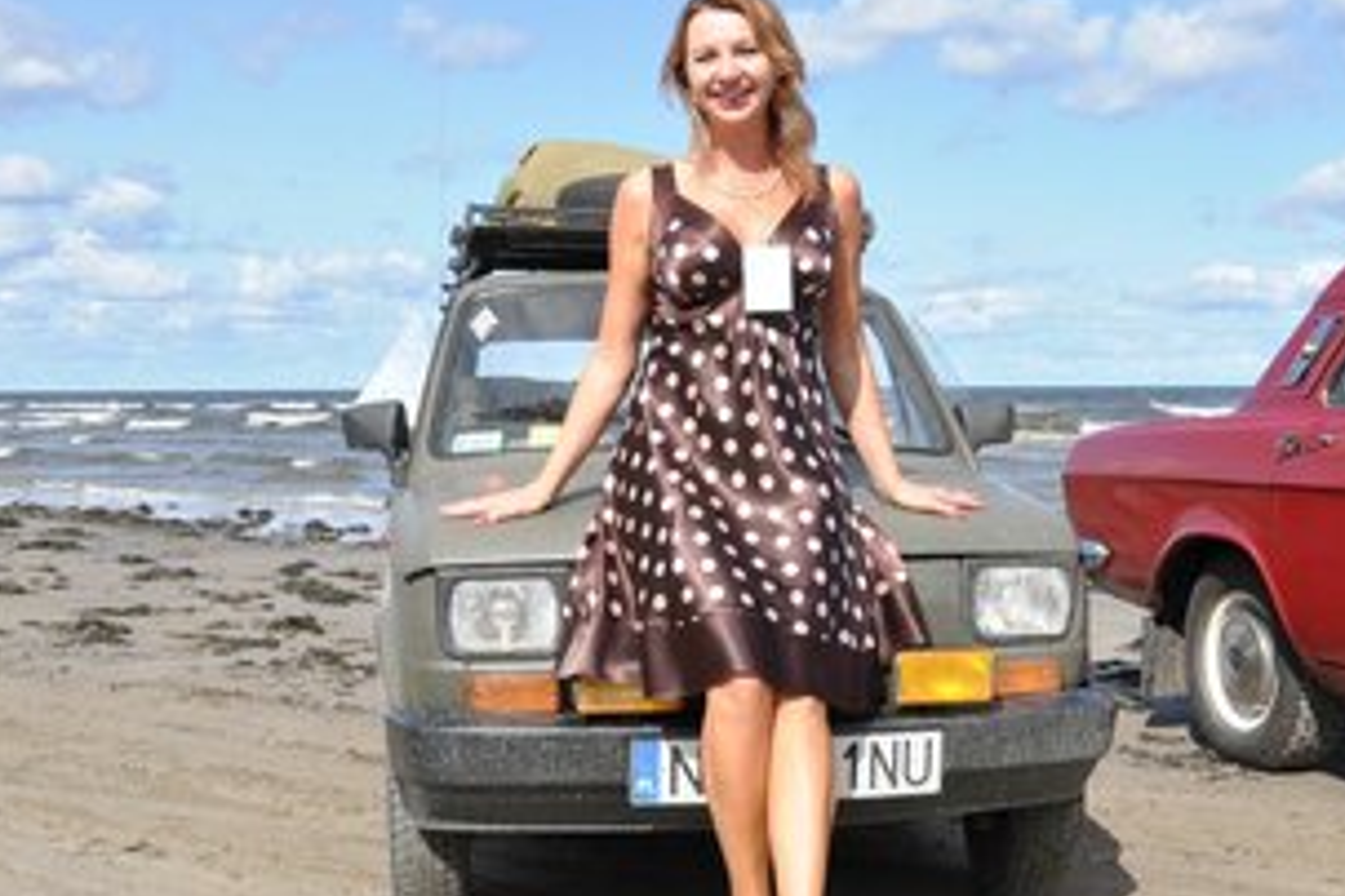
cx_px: 763
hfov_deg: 42.0
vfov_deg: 28.8
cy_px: 468
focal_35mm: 47
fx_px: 1746
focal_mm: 21
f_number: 9
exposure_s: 1/320
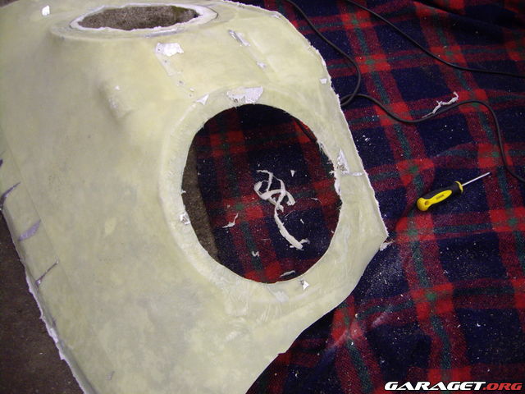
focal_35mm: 38
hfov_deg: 49.0
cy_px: 197
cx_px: 262
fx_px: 576
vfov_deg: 37.7
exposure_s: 1/30
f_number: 2.7
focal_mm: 6.2
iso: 200
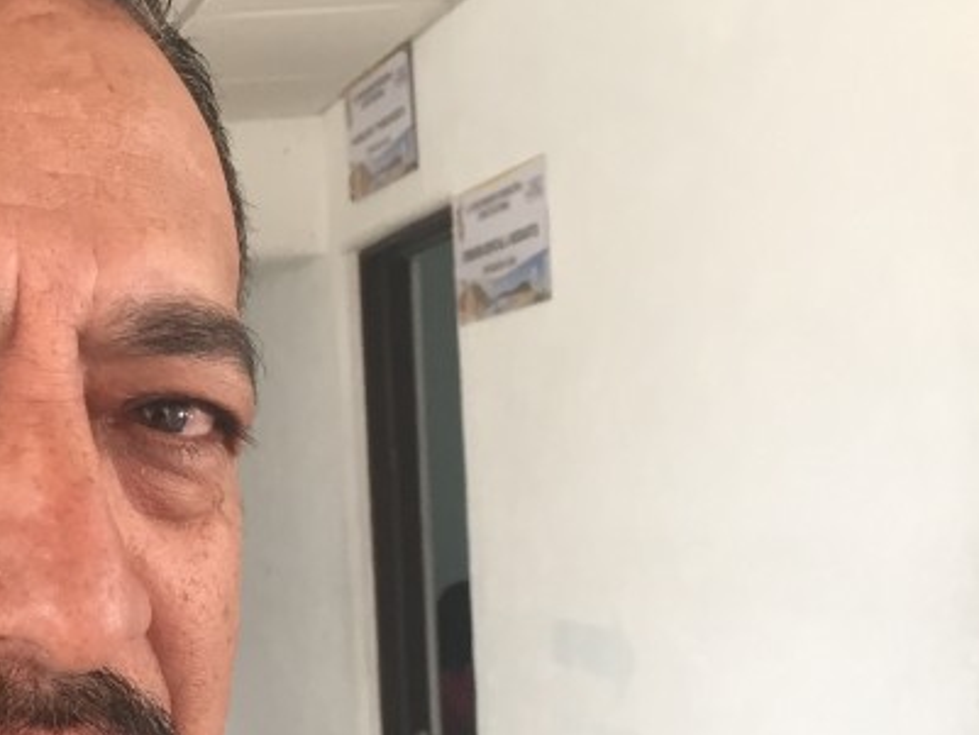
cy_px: 777
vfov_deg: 19.2
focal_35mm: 74
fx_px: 2093
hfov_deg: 25.4
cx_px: 68
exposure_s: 1/30
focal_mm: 4.15
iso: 32
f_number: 2.2
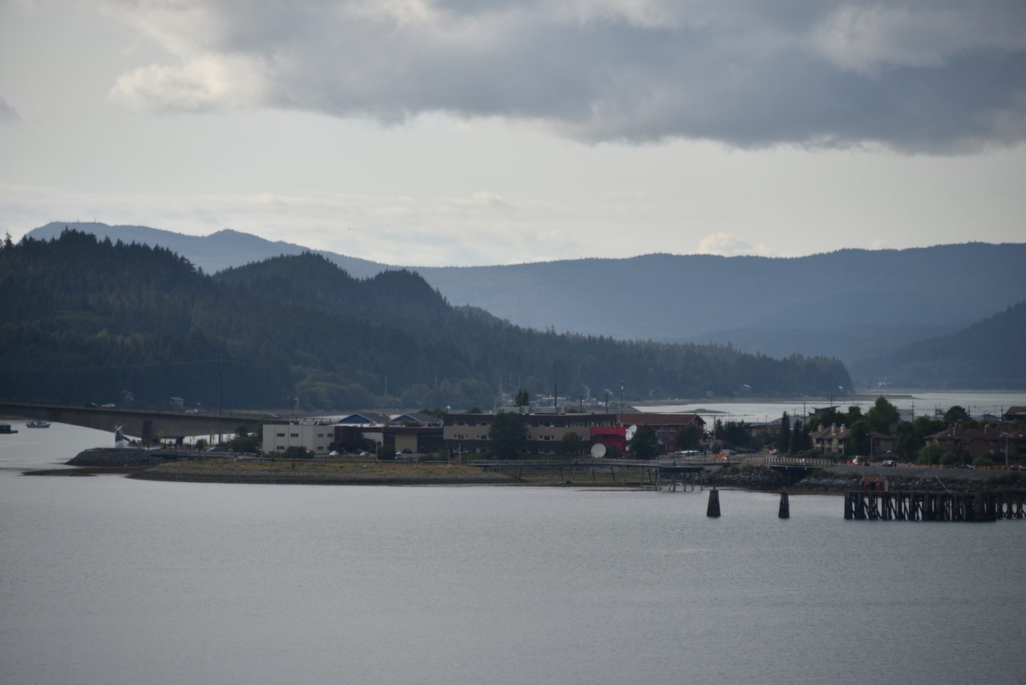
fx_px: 5986
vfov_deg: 6.5
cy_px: 342
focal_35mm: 210
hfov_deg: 9.8
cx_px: 513
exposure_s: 1/500
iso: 100
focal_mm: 210
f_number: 5.6
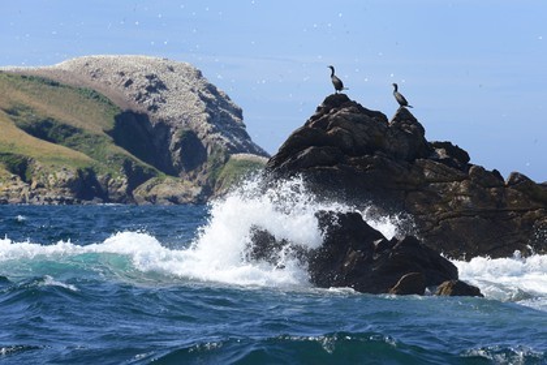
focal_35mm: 200
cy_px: 182
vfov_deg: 6.9
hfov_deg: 10.3
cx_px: 274
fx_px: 3039
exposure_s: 1/1000
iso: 800
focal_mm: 200
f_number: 11
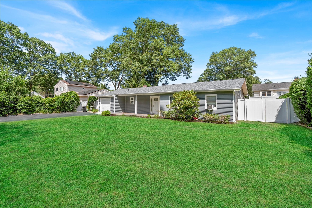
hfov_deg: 96.7
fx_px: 139
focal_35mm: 16
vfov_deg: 73.7
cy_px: 104
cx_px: 156
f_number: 5.6
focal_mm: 16
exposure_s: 1/200
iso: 80
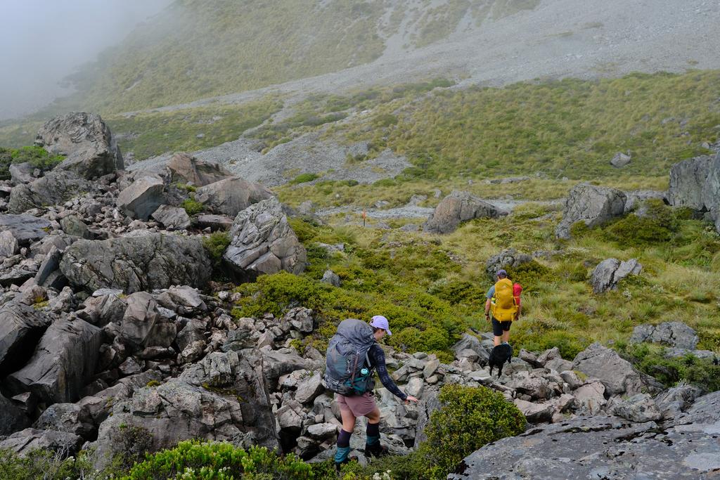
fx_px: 700
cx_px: 360
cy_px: 240
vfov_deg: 37.9
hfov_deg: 54.4
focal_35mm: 35
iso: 640
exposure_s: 1/550
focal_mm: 23
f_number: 8
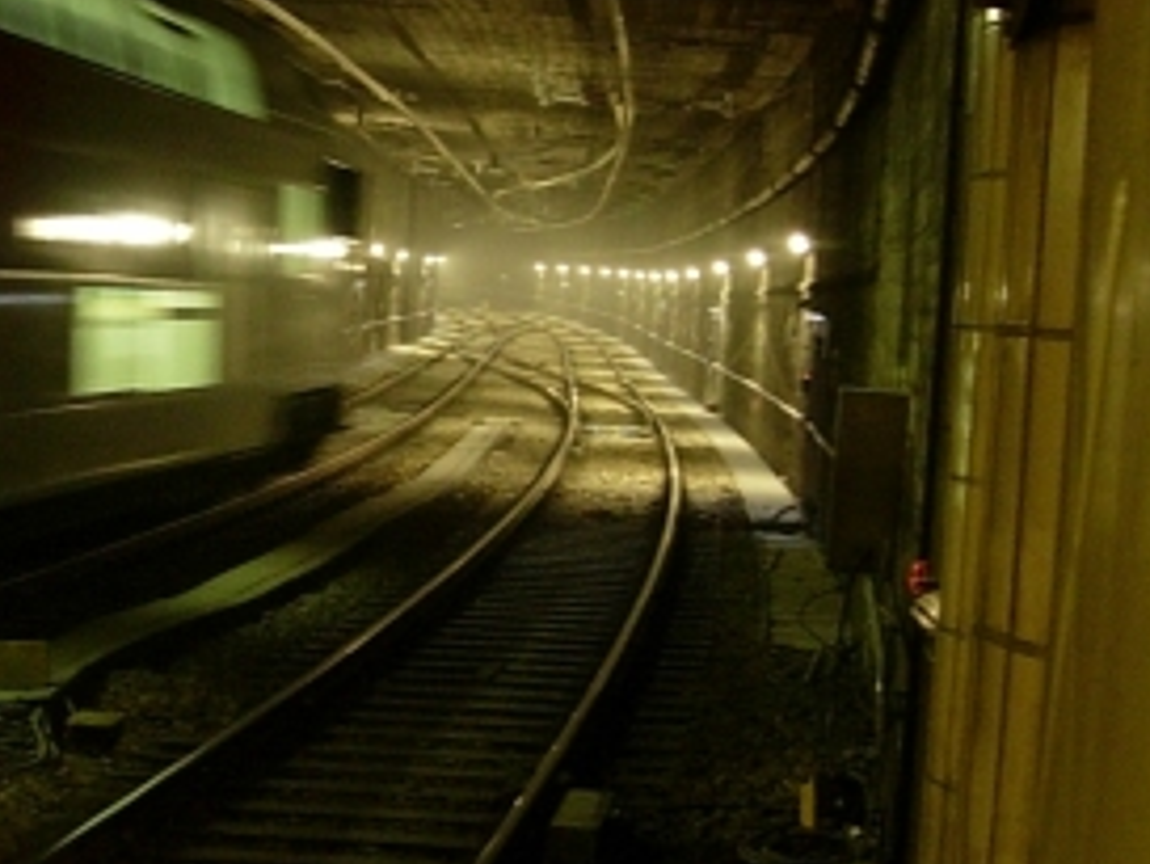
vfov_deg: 16.6
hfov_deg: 21.9
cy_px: 371
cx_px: 350
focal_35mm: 89
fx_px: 2958
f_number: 2.8
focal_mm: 7.8
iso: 200
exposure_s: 1/2.3
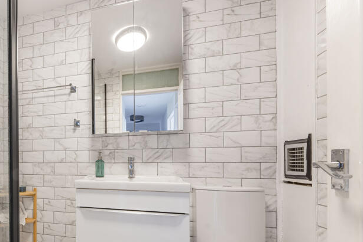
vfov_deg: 60.0
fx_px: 202
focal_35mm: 20
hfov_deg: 74.6
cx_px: 70
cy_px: 168
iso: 320
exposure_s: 1
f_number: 9
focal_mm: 12
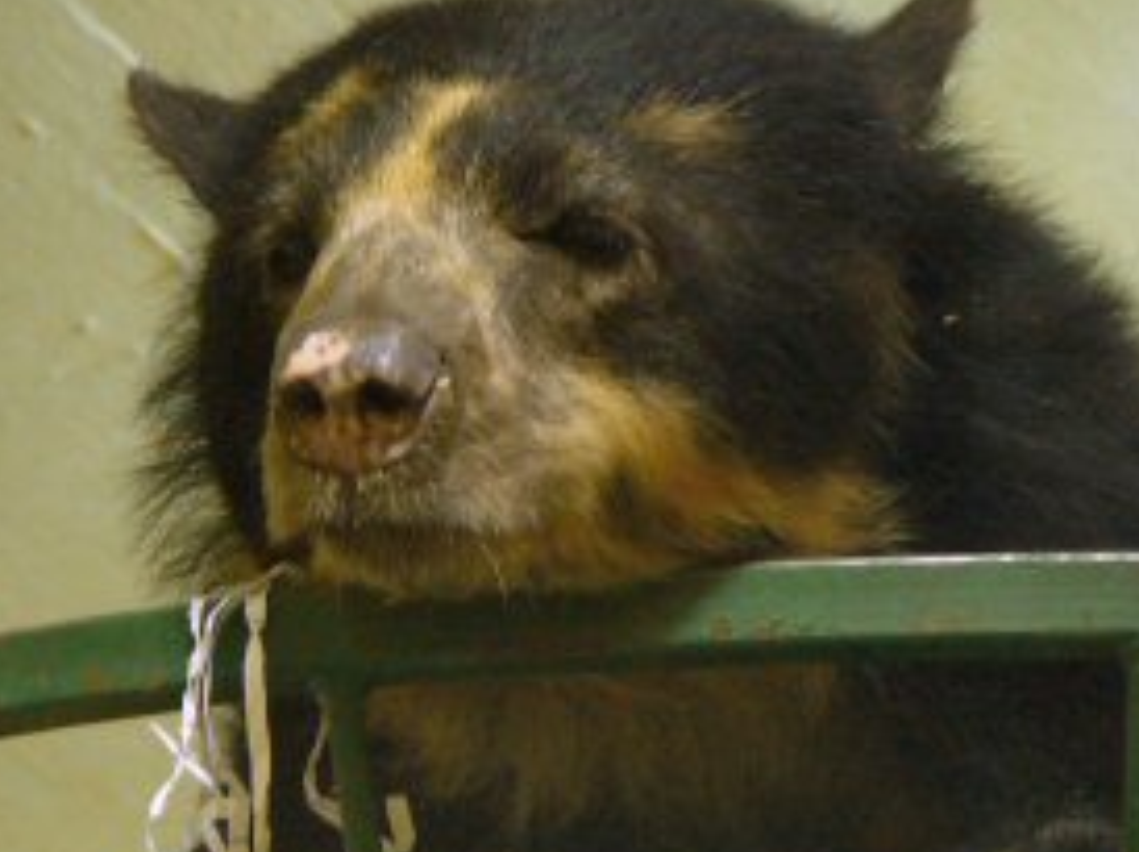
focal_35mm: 323
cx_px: 607
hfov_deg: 6.1
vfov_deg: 4.6
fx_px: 10619
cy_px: 497
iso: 200
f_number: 4
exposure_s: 1/8
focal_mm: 26.3
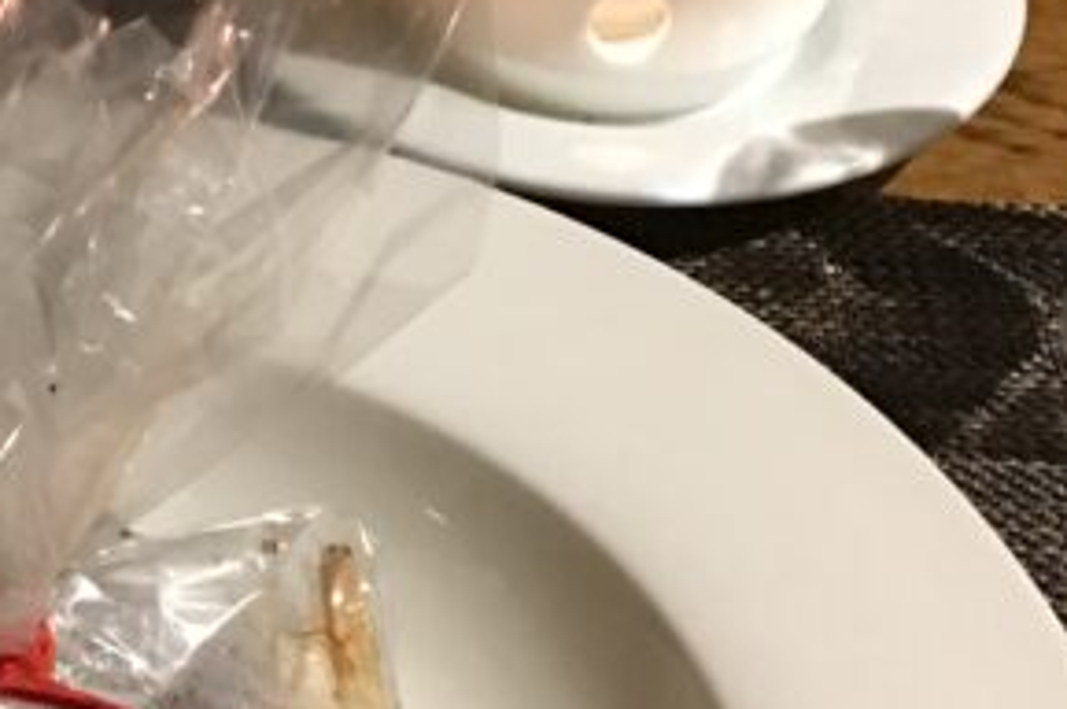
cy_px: 100
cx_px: -63
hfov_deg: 18.5
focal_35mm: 107
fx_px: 3168
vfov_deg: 12.7
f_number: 2.2
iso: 64
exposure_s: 1/4
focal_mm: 4.15
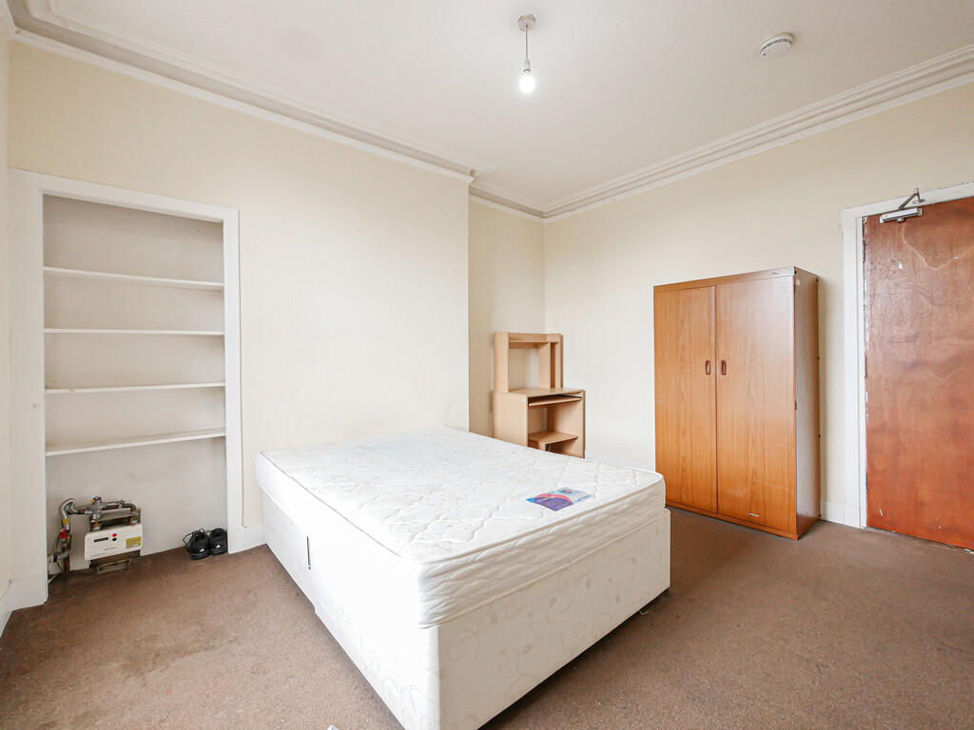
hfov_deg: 102.1
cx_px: 487
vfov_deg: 85.7
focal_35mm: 14
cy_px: 365
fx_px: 394
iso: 500
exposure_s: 1/60
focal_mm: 7
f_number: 4
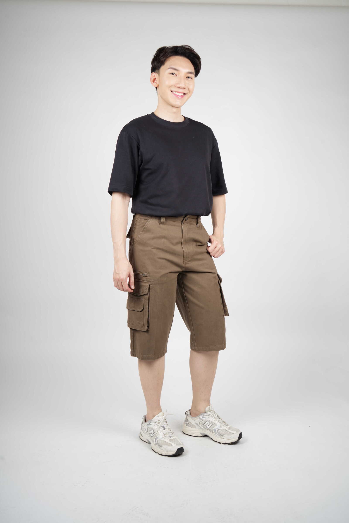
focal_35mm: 36
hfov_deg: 36.9
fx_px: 523
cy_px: 262
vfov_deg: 53.1
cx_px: 174
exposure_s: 1/160
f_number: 9
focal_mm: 36
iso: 125
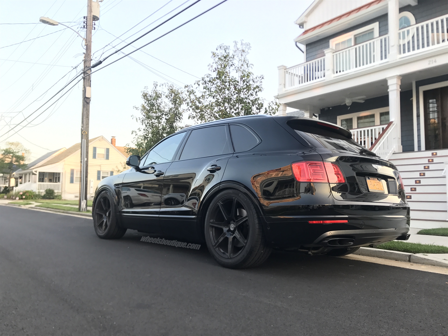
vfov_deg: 49.7
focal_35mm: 28
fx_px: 362
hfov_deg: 63.4
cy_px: 168
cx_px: 224
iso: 32
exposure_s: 1/120
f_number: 1.8
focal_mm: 3.99
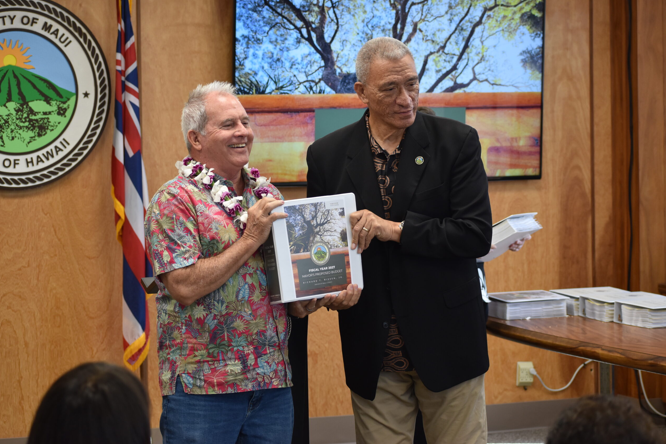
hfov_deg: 17.3
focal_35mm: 118
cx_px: 334
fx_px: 2183
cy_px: 223
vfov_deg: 11.6
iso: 720
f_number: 4.8
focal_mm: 78
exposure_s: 1/125
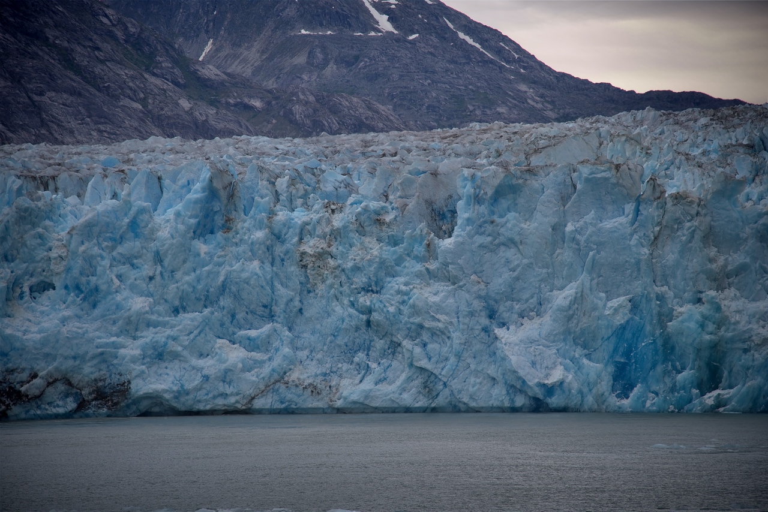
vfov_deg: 11.4
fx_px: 2560
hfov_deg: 17.1
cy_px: 256
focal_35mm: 120
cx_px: 384
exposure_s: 1/250
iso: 100
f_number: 4
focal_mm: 120
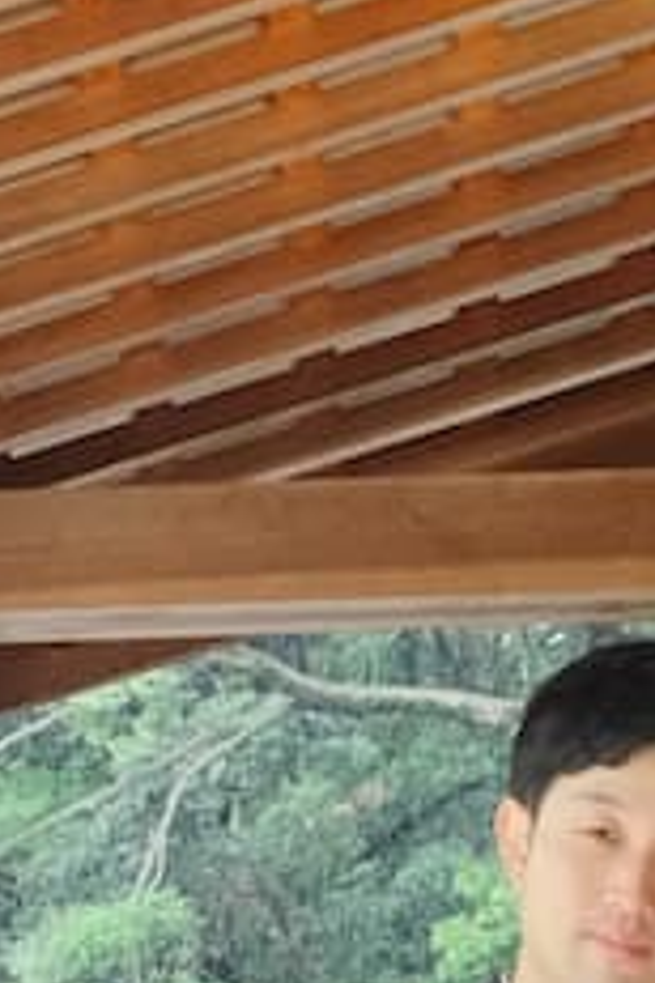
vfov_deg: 10.2
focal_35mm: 199
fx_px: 5431
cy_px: 1100
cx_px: 68
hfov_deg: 6.9
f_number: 5.6
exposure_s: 1/100
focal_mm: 30.8
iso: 1600
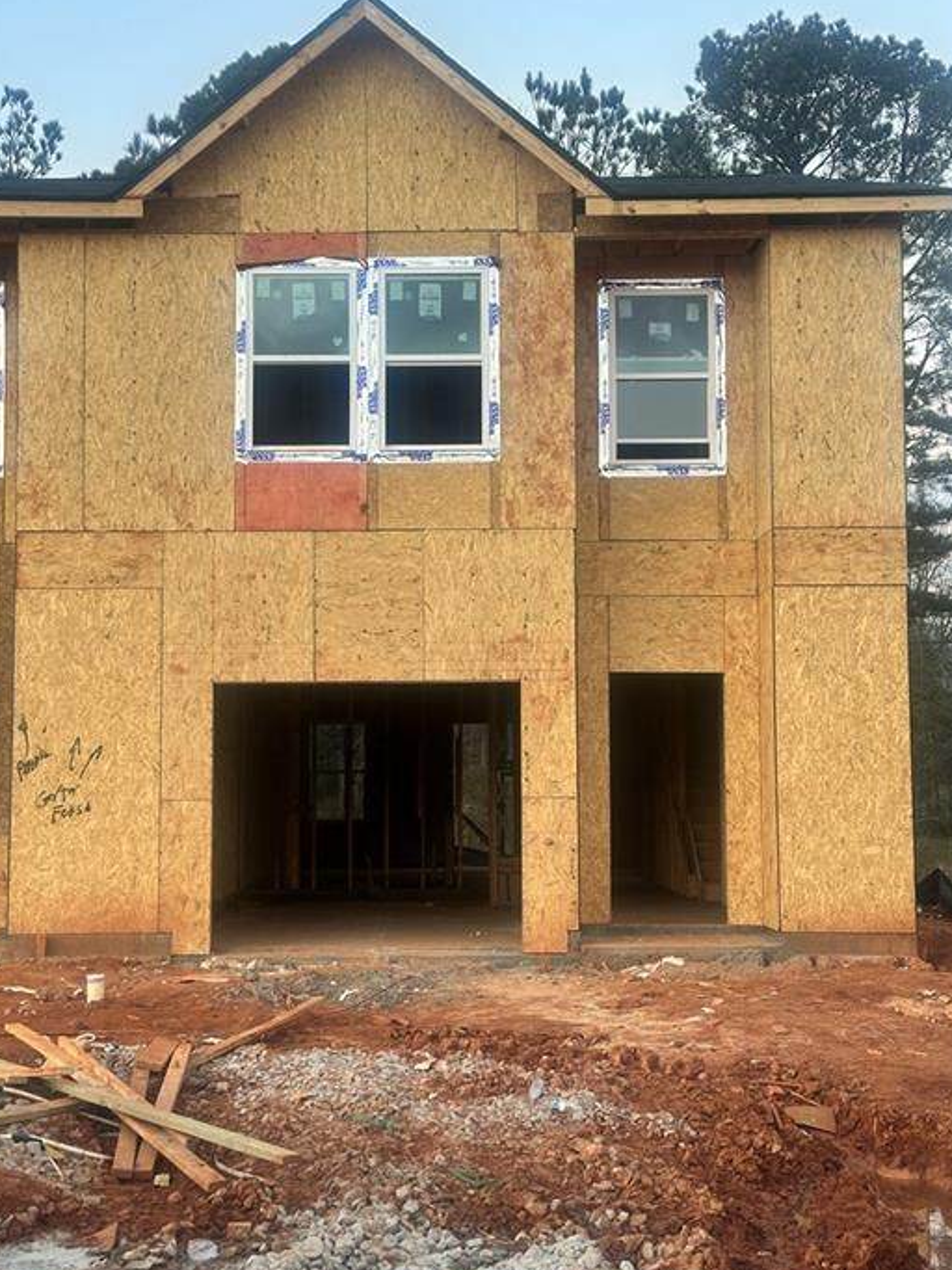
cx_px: 433
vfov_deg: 35.5
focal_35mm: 54
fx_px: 1981
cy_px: 614
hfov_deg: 27.0
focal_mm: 6.86
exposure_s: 1/72
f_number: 1.78
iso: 80
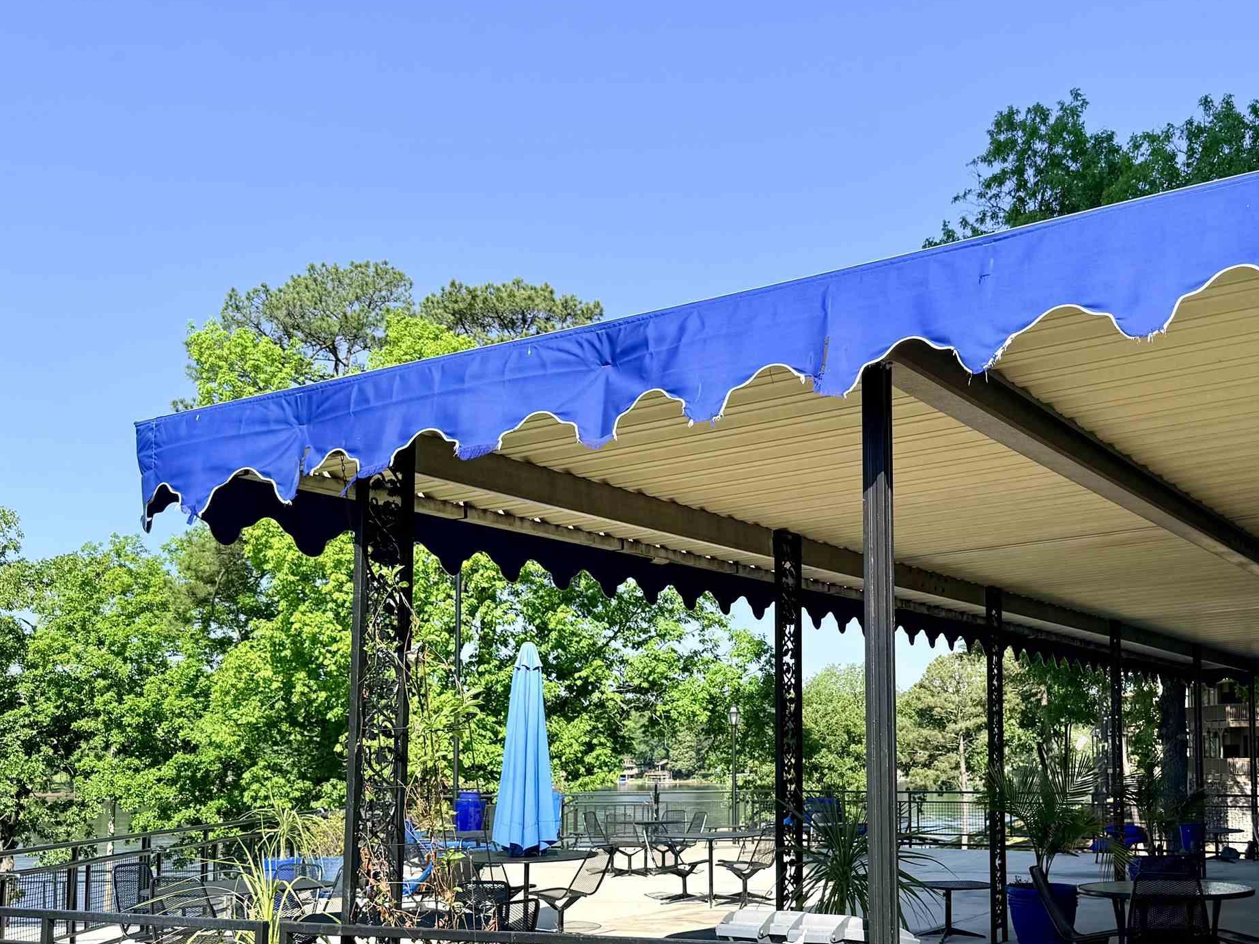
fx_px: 1455
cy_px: 657
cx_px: 825
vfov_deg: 35.5
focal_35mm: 40
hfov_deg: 46.2
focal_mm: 6.76
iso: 80
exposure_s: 1/2611
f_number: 1.78
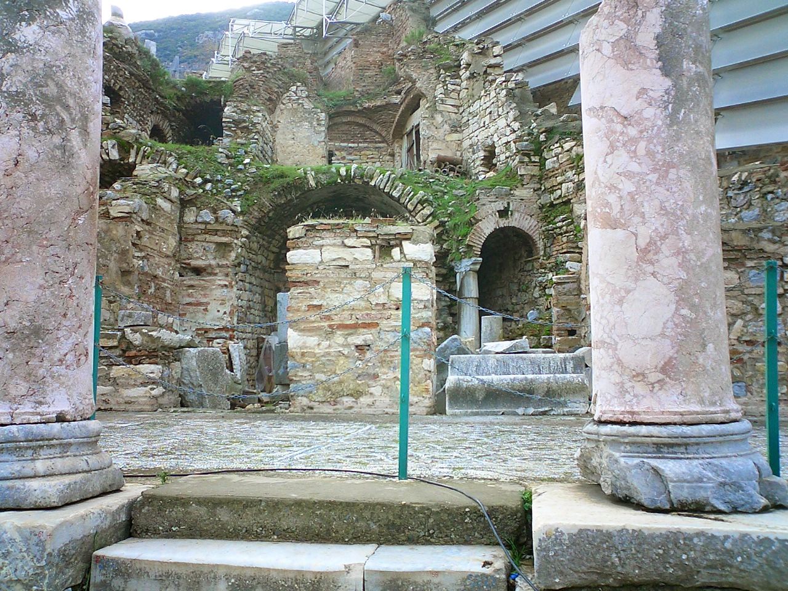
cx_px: 394
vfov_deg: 38.7
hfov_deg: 50.1
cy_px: 296
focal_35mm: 37
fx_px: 842
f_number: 3.5
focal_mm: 5.6
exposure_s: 1/200
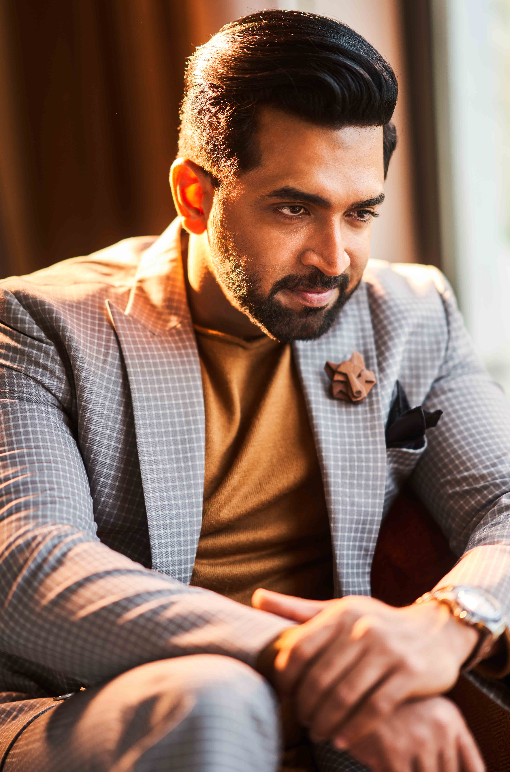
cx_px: 255
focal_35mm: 85
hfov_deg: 16.0
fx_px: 1817
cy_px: 386
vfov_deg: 24.0
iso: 125
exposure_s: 1/160
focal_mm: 85
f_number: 1.4
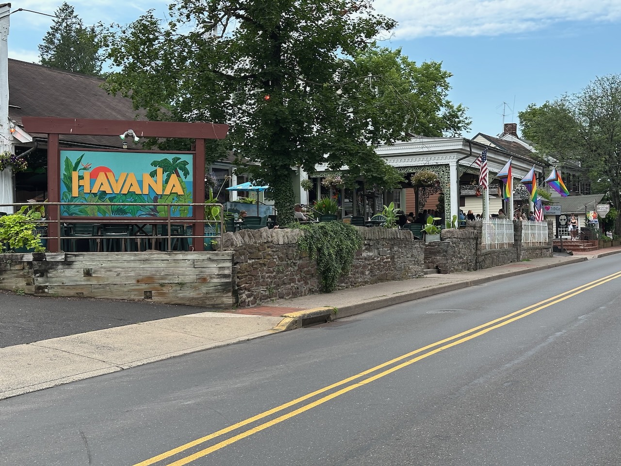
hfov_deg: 39.7
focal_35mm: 48
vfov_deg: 30.3
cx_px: 310
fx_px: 861
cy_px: 233
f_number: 1.78
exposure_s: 1/1145
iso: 64
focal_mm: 6.86
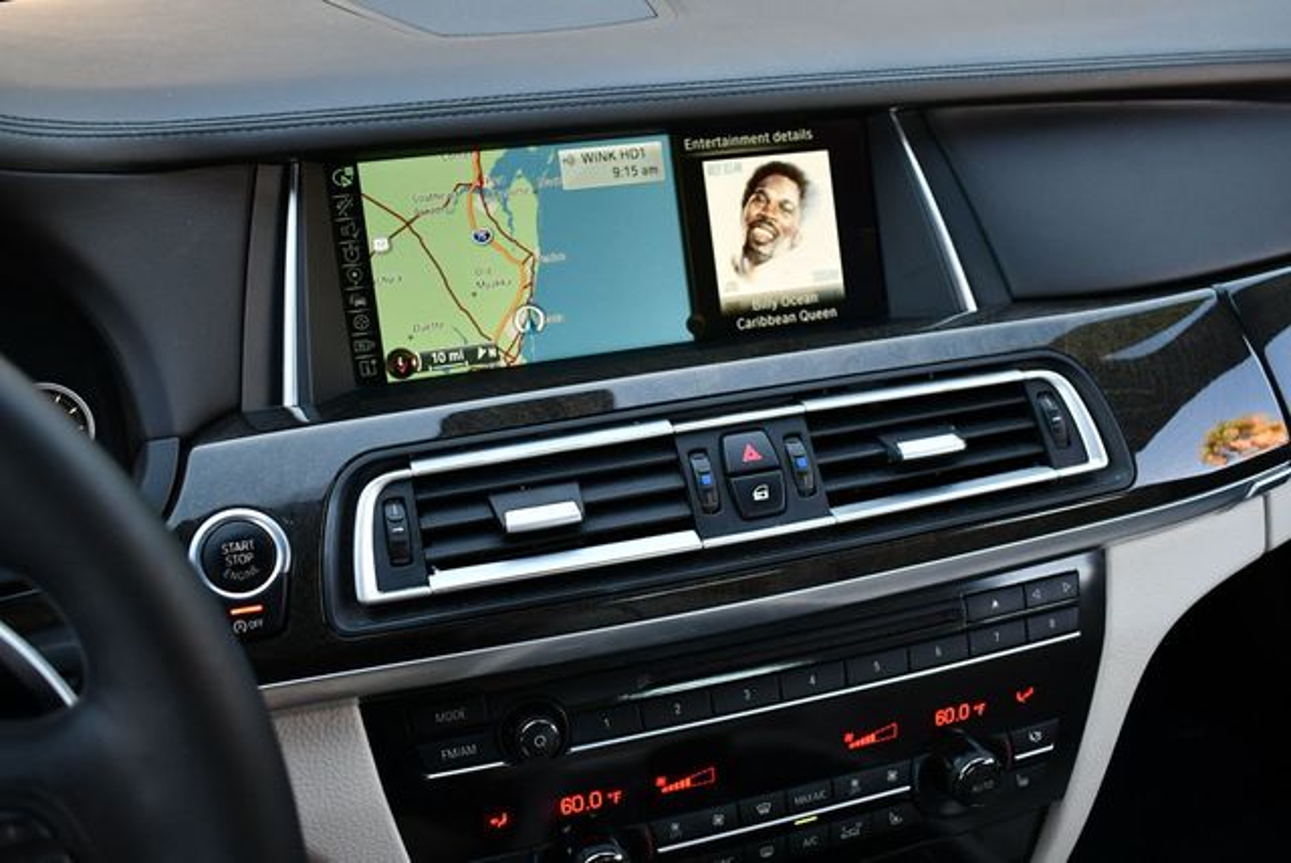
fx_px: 1292
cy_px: 432
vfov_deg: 36.9
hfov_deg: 53.1
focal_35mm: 36
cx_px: 646
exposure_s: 1/250
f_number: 3.5
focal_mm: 18
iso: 800
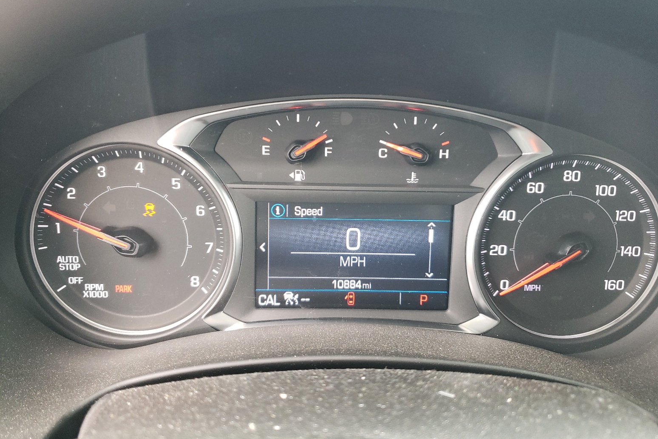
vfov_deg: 46.3
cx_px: 340
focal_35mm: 28
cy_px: 198
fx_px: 512
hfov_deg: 65.5
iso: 164
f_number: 1.5
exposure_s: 1/60.2
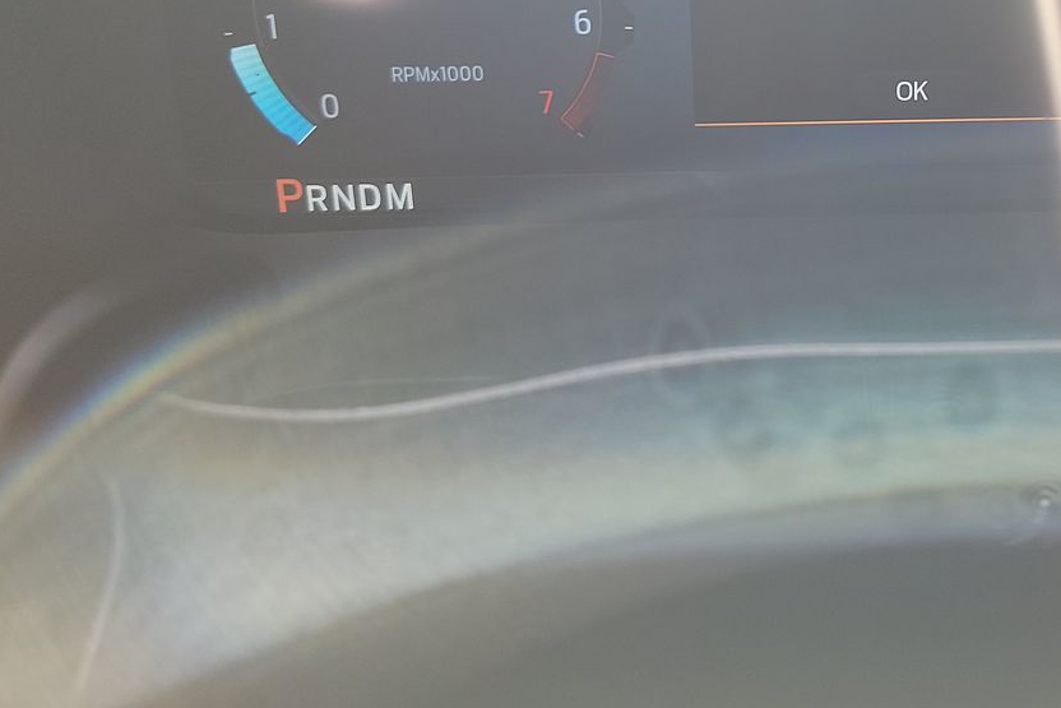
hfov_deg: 38.6
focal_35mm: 48
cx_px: 930
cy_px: -56
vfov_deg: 26.1
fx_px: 1415
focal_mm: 6.7
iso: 61
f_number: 1.8
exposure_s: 1/119
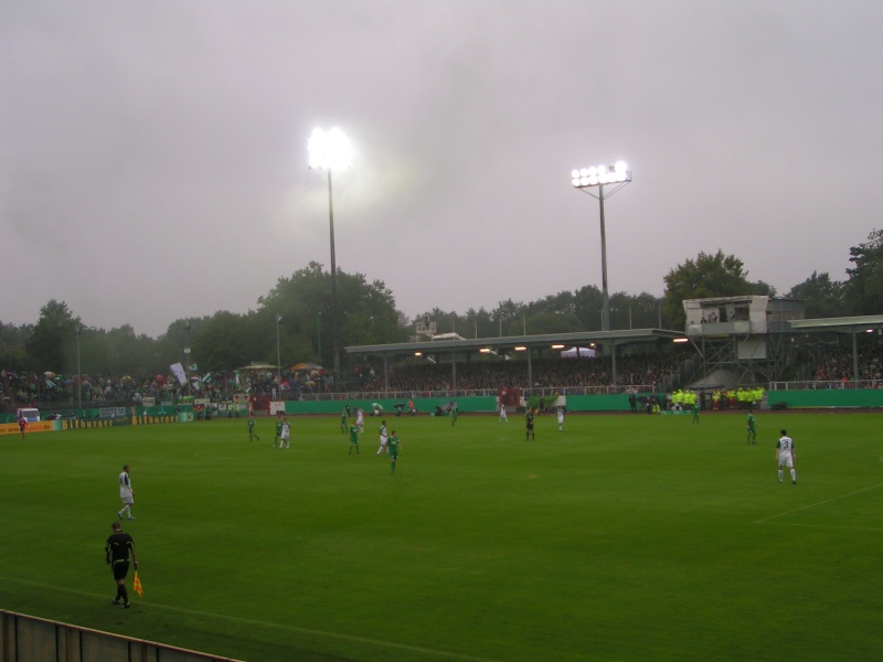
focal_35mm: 45
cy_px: 331
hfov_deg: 42.1
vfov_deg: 32.2
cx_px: 442
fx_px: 1148
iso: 50
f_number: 2.8
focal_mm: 6.9
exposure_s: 1/100
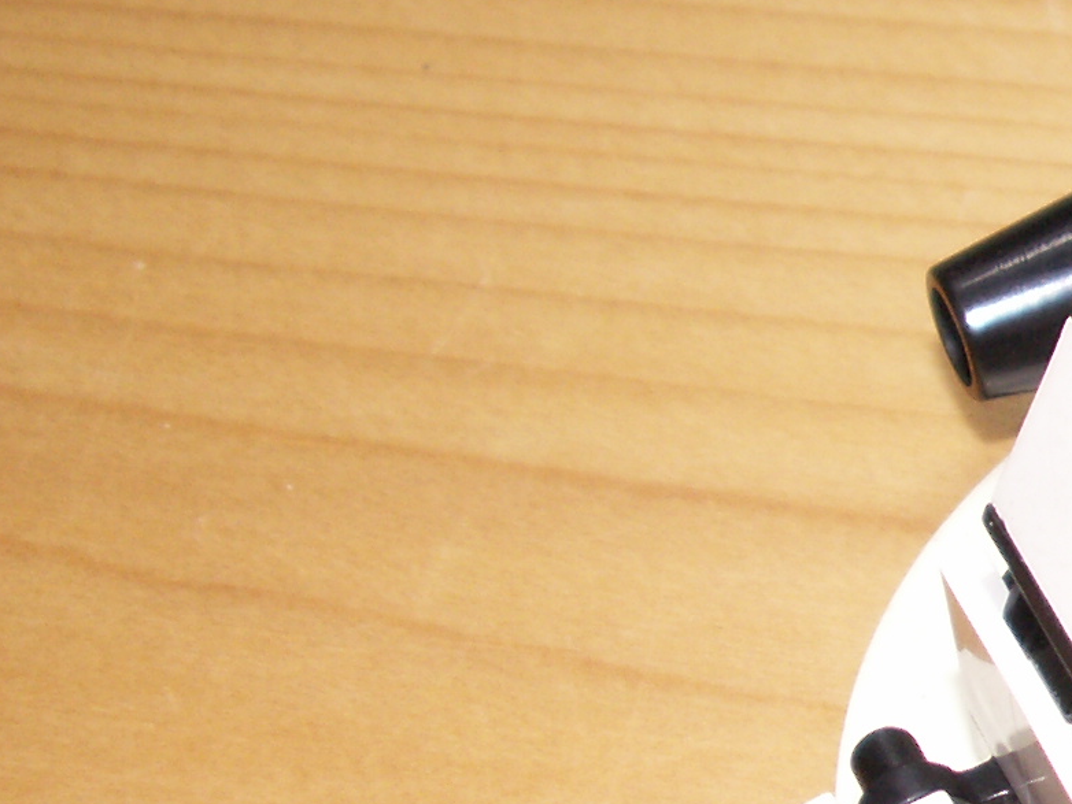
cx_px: 1782
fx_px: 3903
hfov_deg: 14.2
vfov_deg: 11.8
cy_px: 494
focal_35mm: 126
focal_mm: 5.86
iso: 50
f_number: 2.8
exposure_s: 1/60
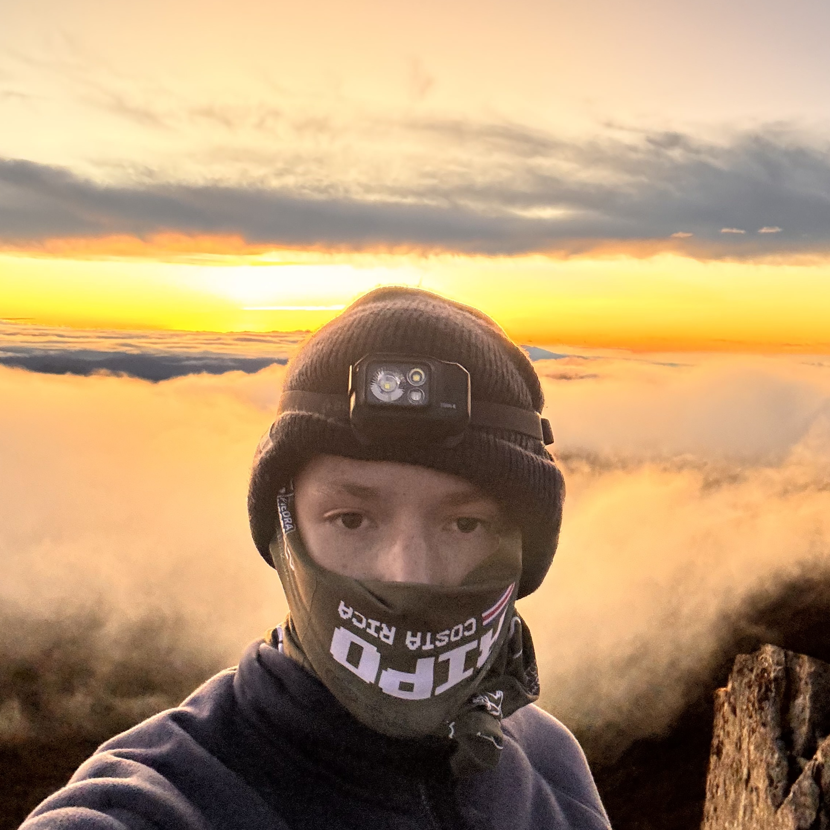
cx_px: 409
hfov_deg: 46.0
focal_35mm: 36
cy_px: 413
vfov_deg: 46.0
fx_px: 977
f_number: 1.9
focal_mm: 2.69
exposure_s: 1/60
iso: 250
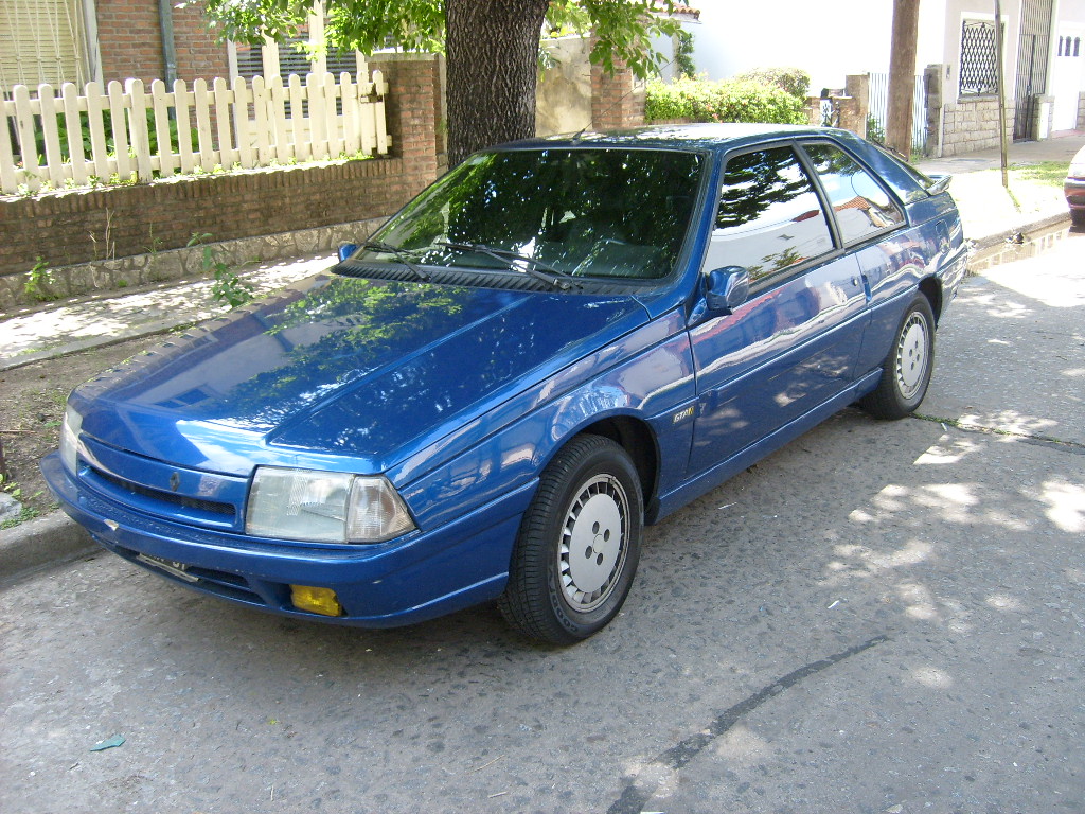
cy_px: 407
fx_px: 1097
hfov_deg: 52.6
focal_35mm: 35
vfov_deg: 40.7
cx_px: 542
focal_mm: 5.8
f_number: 2.8
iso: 80
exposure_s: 1/125
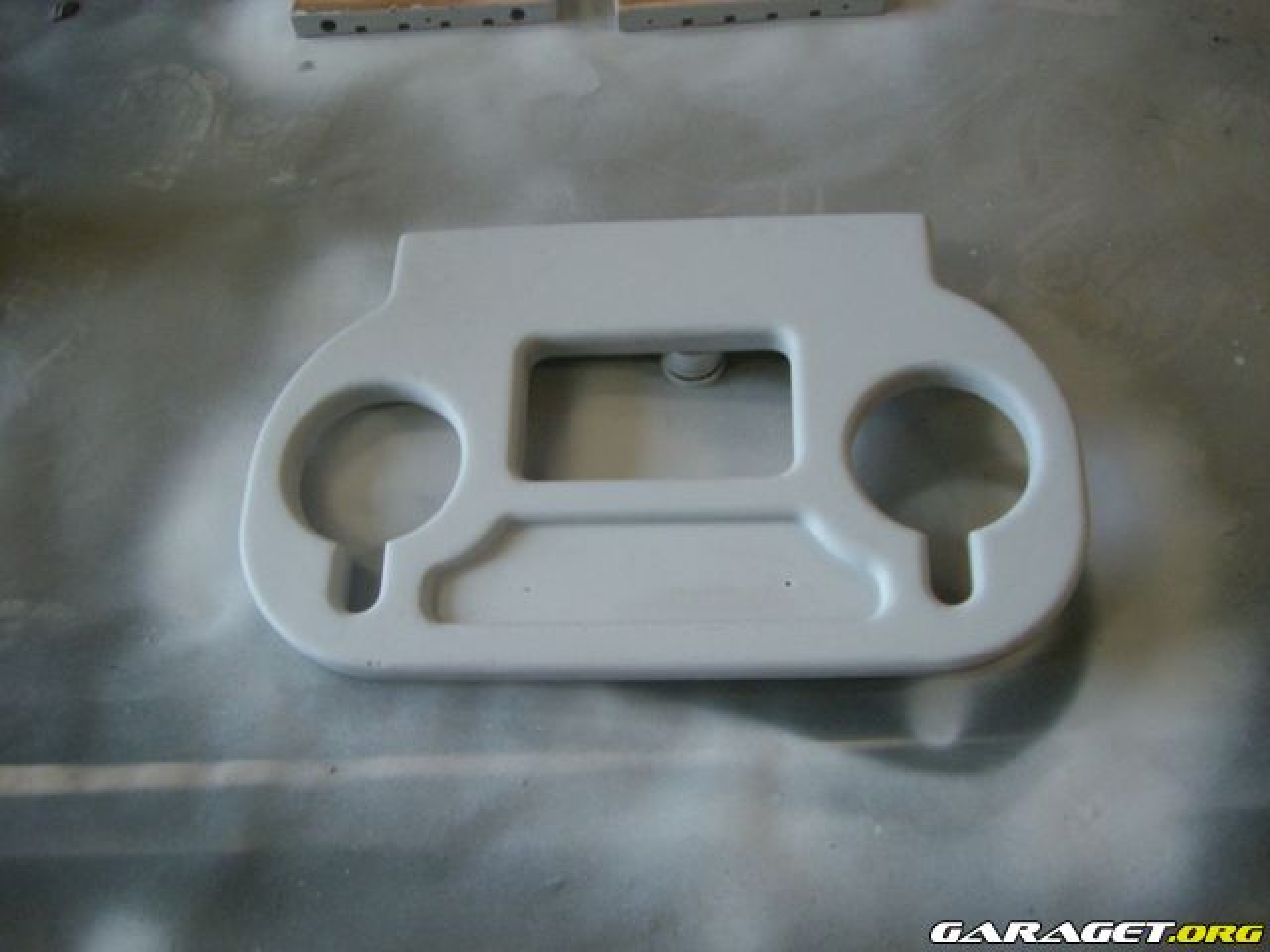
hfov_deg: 49.0
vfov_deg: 37.7
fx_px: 1394
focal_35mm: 38
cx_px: 635
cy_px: 476
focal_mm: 6.2
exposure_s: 1/100
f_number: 2.7
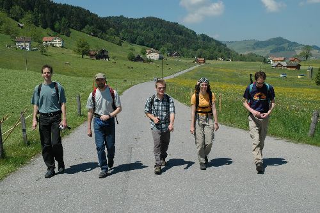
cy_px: 106
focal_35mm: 46
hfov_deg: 42.4
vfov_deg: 28.9
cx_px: 160
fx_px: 413
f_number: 10
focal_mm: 31
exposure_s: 1/400
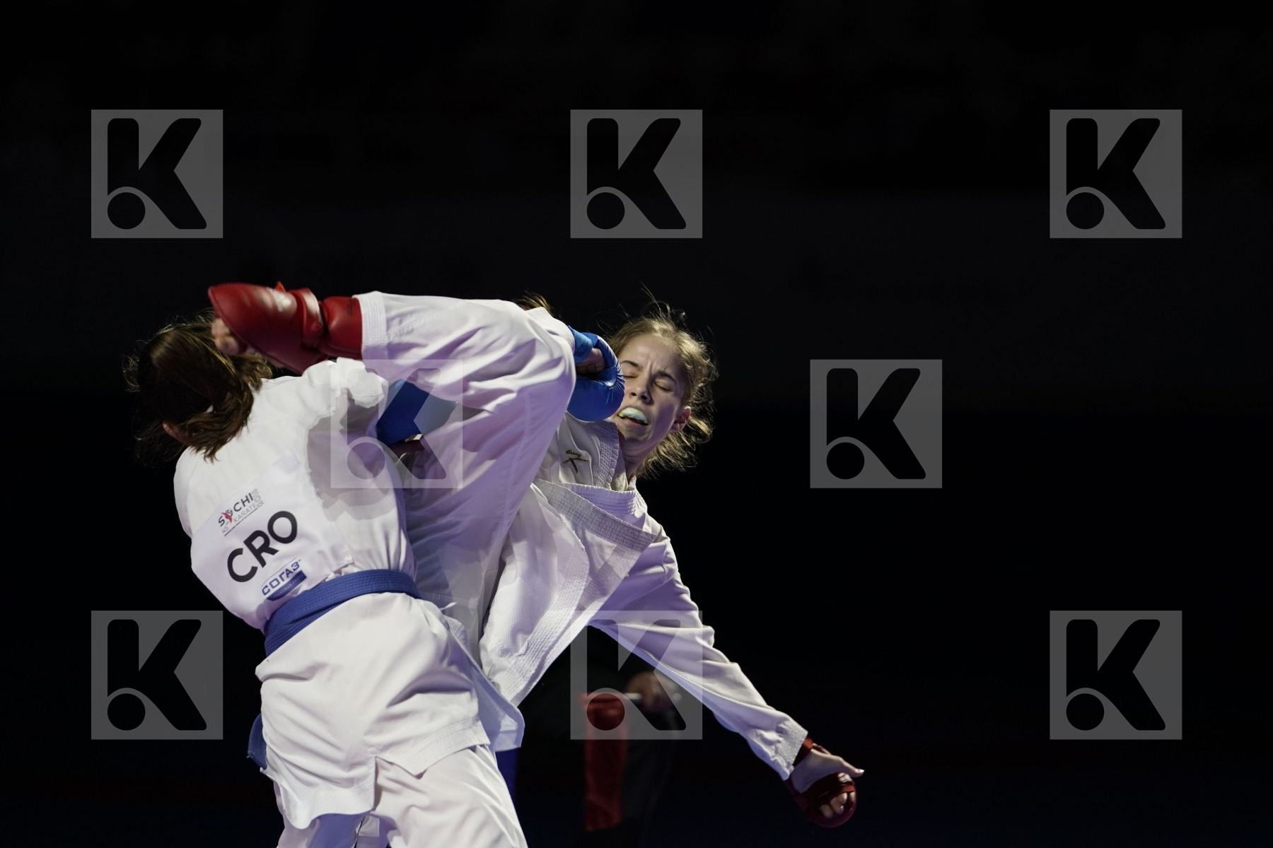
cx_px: 636
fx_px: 6400
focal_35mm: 181
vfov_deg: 7.6
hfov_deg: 11.4
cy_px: 424
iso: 1250
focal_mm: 181
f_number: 2.8
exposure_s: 1/1000
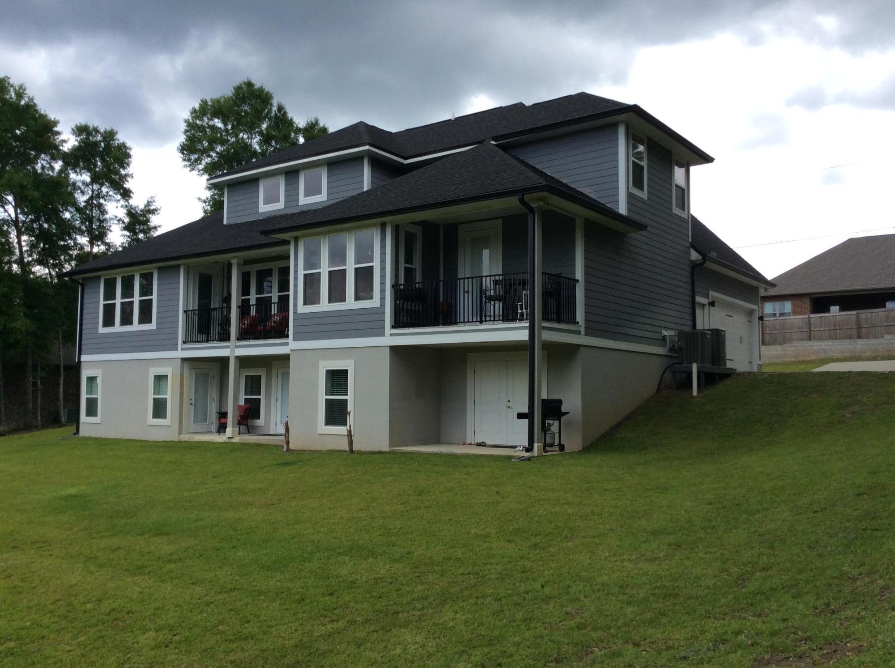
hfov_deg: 56.9
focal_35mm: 32
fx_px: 826
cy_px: 334
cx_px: 448
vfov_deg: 44.0
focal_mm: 3.3
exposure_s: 1/907
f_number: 2.4
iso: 32
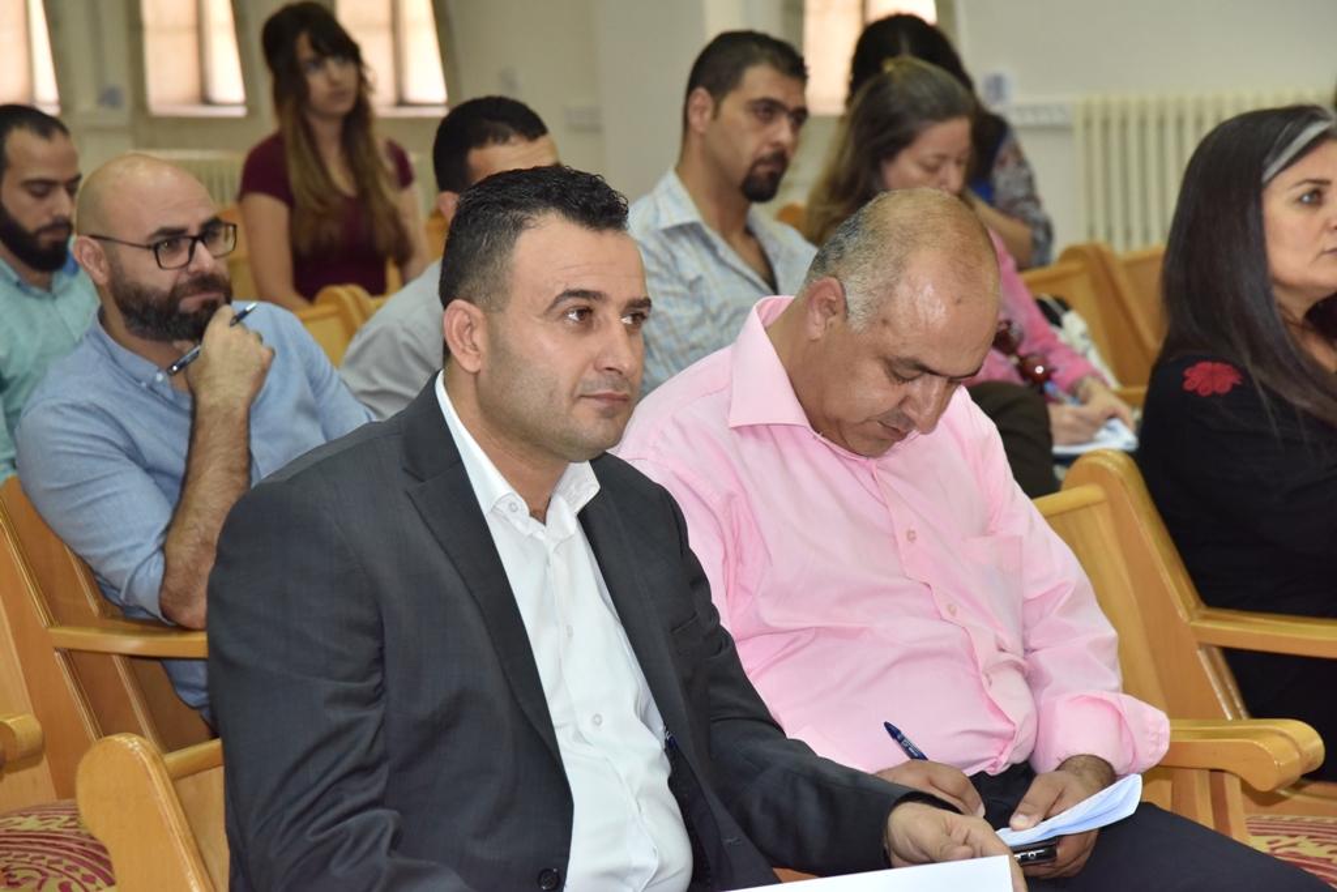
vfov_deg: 12.2
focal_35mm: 112
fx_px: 4160
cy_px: 446
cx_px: 668
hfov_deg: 18.3
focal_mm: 112
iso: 2500
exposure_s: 1/250
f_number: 7.1
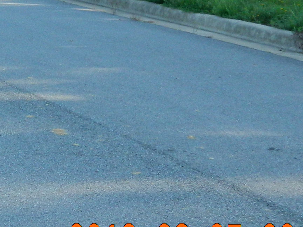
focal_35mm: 155
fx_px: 1357
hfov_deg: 12.1
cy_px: -102
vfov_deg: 9.3
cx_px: -152
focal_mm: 7.3
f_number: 3.5
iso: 110
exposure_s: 1/320
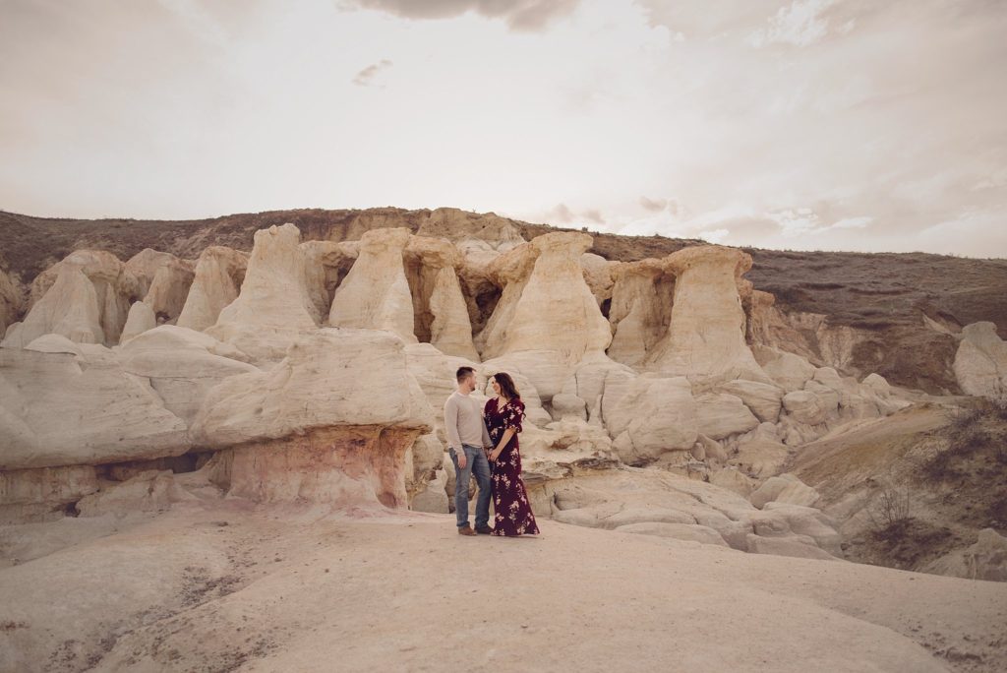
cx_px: 504
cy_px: 336
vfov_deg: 37.9
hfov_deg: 54.4
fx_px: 980
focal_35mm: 35
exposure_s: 1/4000
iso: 200
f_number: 2.5
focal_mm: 35
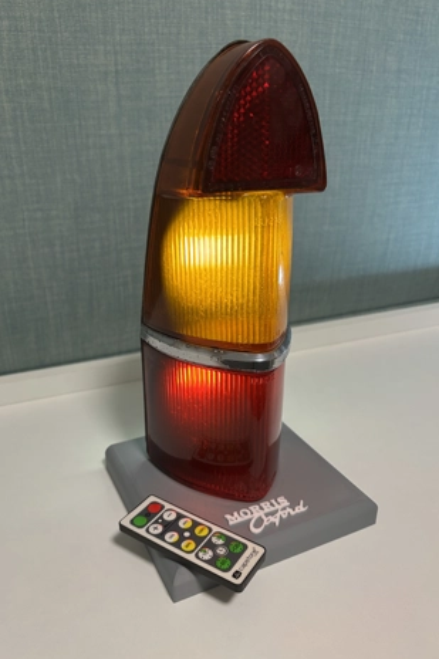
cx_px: 210
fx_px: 513
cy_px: 337
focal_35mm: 28
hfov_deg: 46.4
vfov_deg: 65.5
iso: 160
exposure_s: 1/48
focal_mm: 5.96
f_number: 1.6
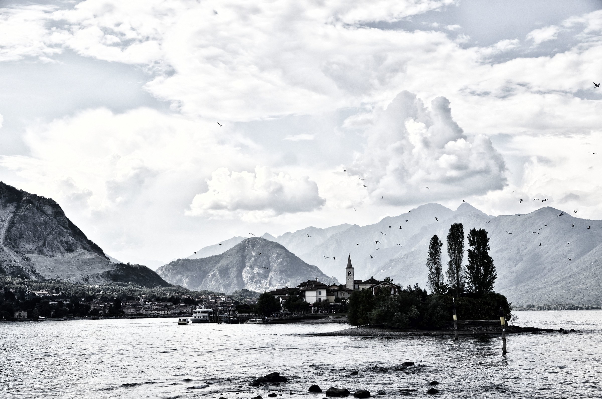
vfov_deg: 23.7
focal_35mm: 57
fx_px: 951
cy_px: 200
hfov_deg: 35.1
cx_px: 301
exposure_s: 1/3200
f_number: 6.3
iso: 320
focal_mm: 38
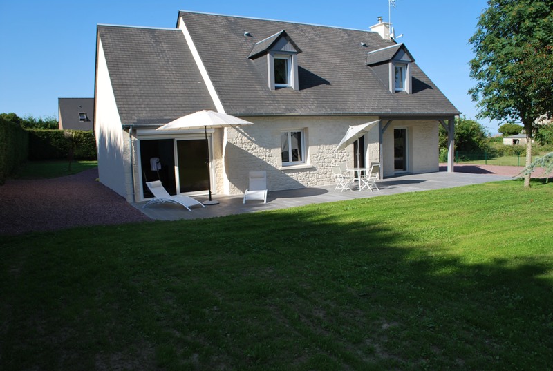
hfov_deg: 67.3
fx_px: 416
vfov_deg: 48.1
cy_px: 186
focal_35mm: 27
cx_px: 276
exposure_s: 1/200
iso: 100
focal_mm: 18
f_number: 7.1
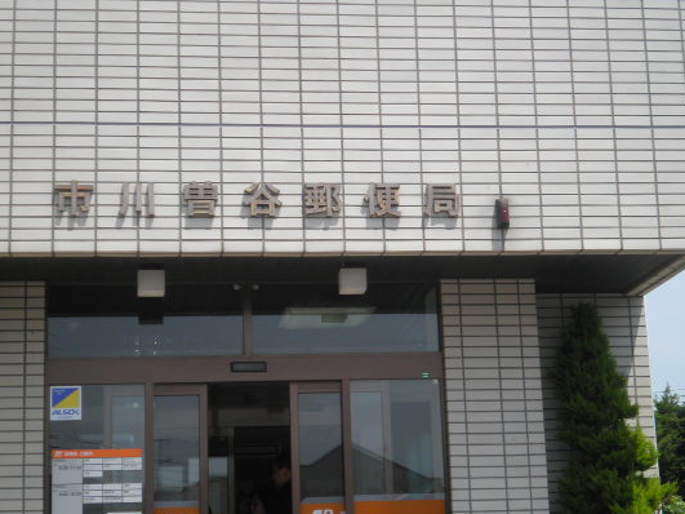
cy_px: 252
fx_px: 1741
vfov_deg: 16.8
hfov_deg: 22.3
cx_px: 350
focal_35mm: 88
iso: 64
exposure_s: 1/500
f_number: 4.4
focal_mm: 13
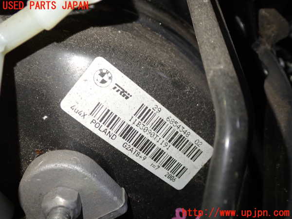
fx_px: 304
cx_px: 146
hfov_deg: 51.4
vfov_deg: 39.7
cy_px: 110
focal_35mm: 36
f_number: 2.5
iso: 250
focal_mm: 6.37
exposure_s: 1/40
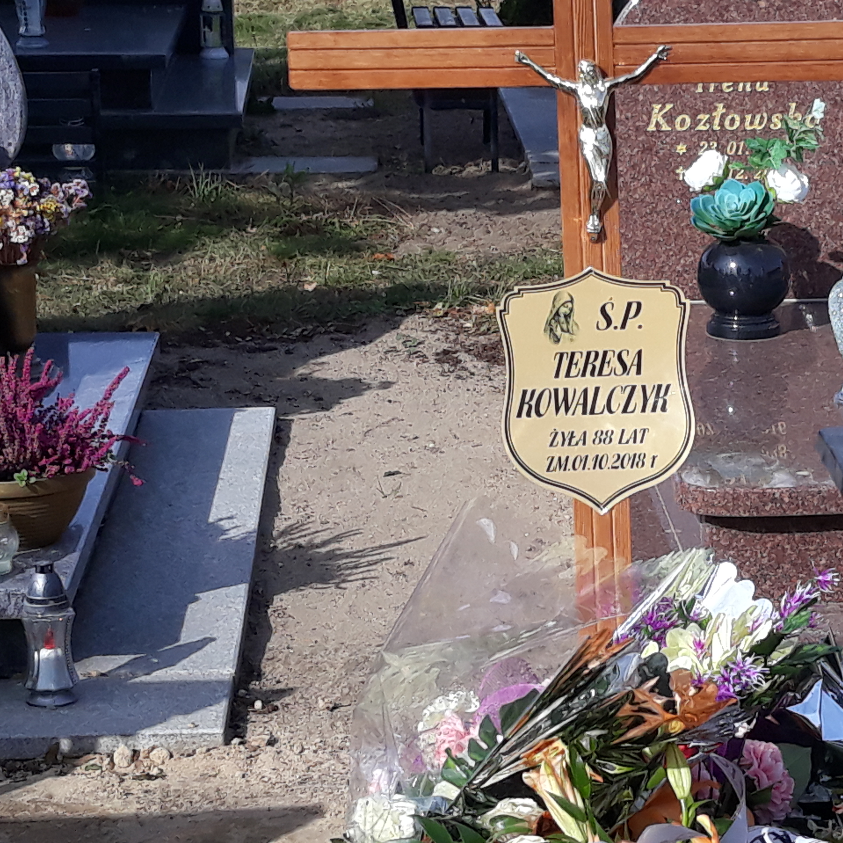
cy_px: 422
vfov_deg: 51.1
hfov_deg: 50.3
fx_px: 882
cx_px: 551
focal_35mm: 32
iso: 40
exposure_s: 1/1695
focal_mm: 3.71
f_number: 1.7
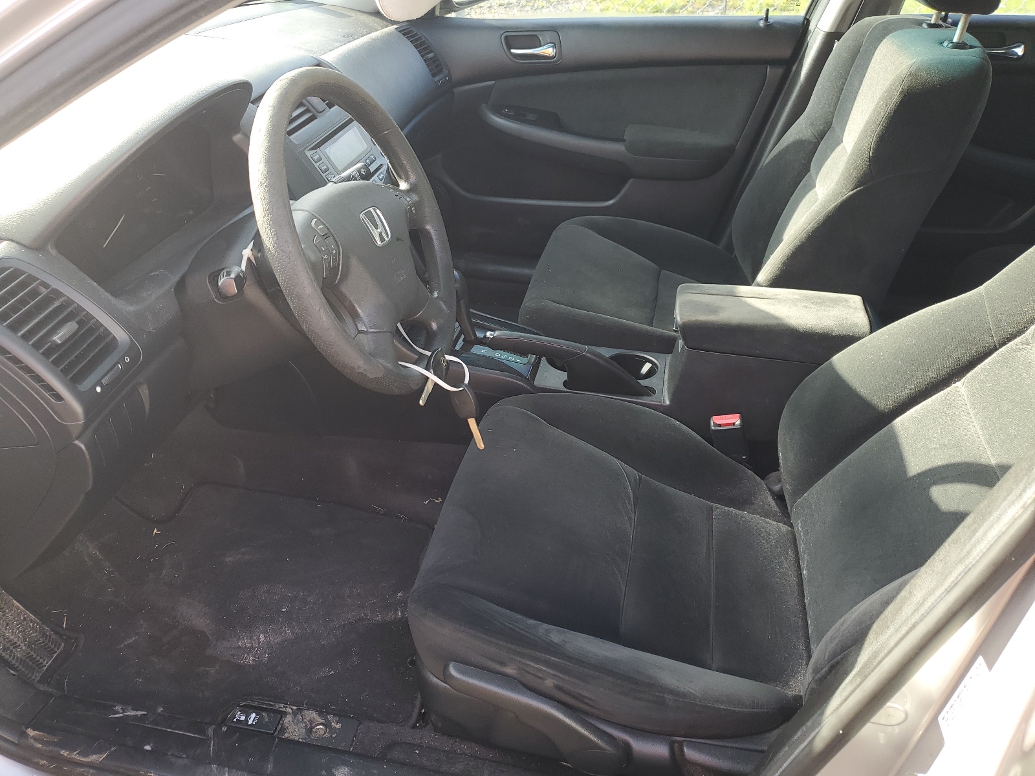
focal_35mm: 26
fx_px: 777
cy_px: 388
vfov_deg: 53.1
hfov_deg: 67.3
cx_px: 518
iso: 50
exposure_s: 1/135
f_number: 1.5
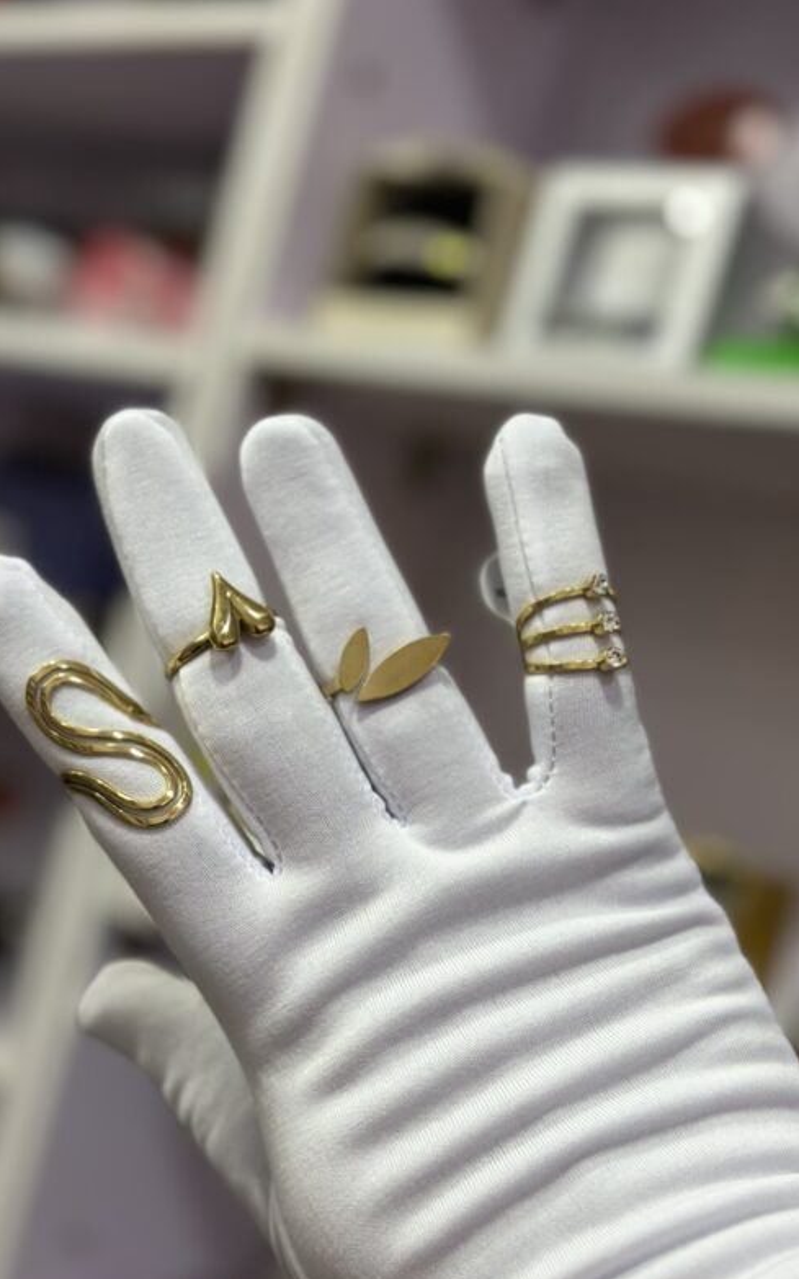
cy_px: 647
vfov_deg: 38.9
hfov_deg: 24.9
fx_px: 1813
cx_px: 405
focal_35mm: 52
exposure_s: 1/50
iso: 80
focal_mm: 6.86
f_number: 1.78
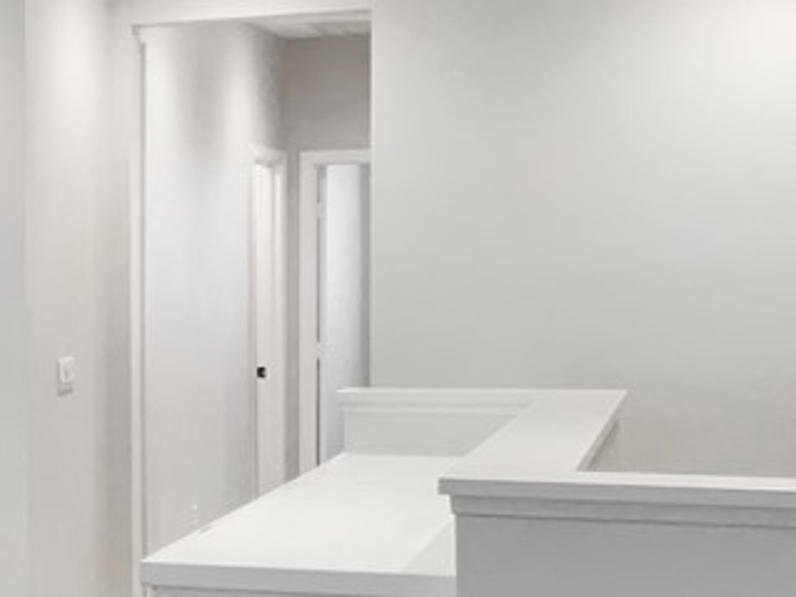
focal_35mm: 93
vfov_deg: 15.6
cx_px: -362
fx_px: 2138
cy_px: 580
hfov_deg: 18.8
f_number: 1.8
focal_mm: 3
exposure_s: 1/60
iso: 50
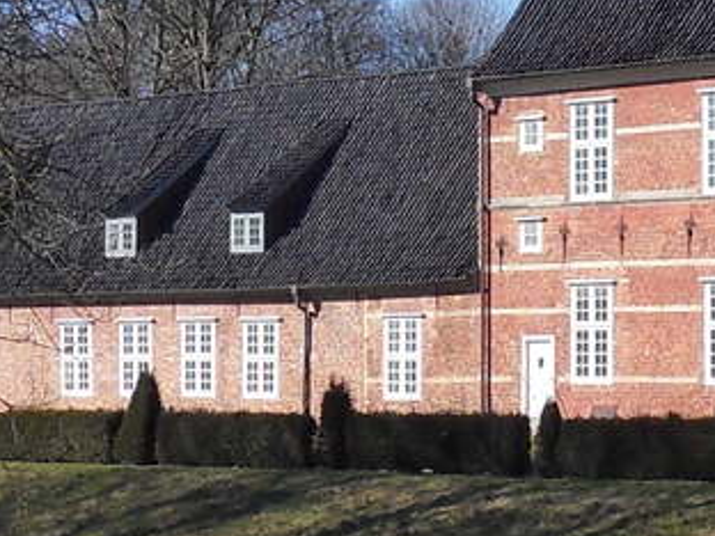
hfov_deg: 12.8
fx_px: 3181
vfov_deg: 9.6
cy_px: 221
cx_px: 575
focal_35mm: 154
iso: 80
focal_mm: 5.6
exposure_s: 1/180
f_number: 8.2
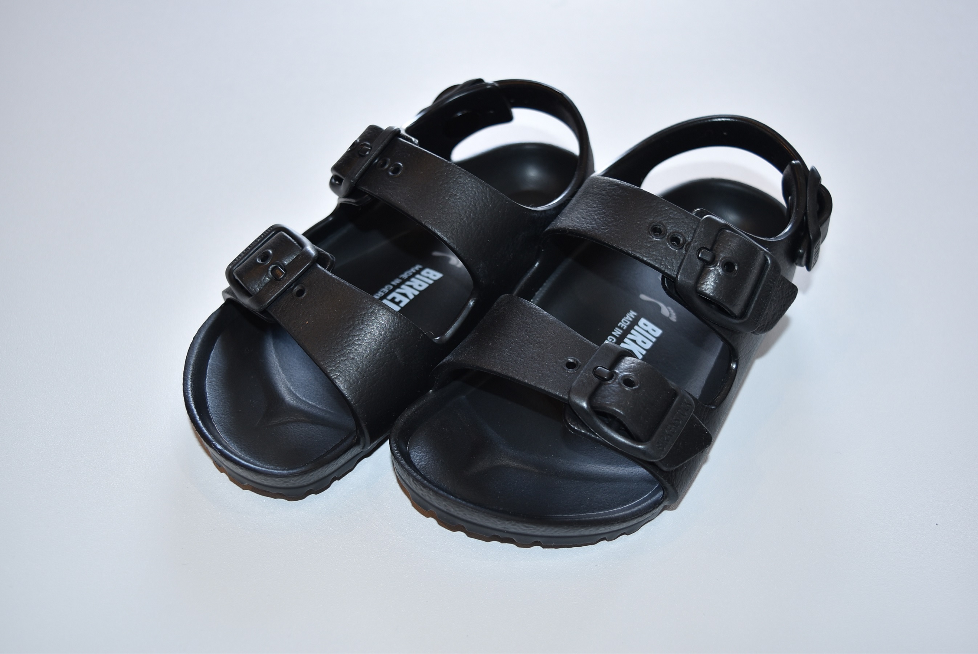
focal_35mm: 40
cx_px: 489
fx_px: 1101
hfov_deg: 47.9
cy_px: 327
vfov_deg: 33.1
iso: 200
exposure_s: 1/60
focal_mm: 27
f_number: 4
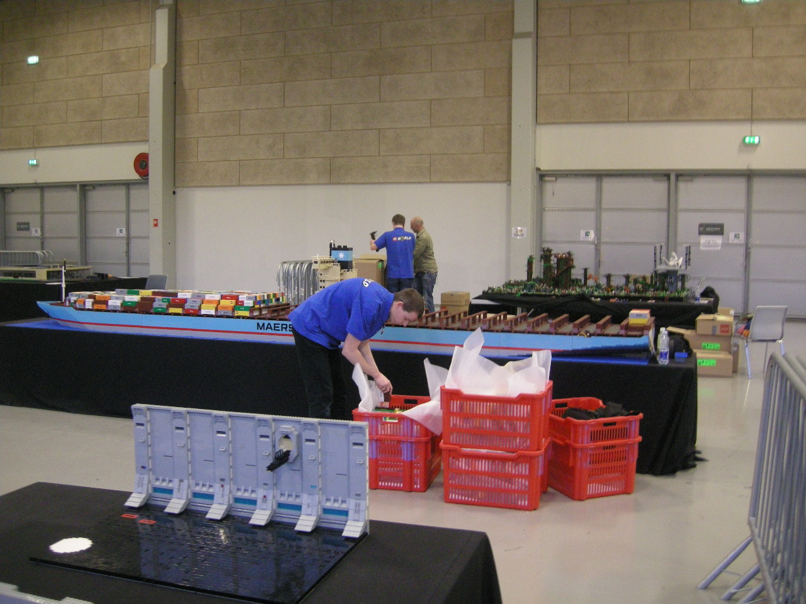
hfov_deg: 51.4
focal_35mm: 36
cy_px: 302
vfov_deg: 39.7
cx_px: 403
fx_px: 838
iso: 400
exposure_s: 1/15
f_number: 2.7
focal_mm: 7.5
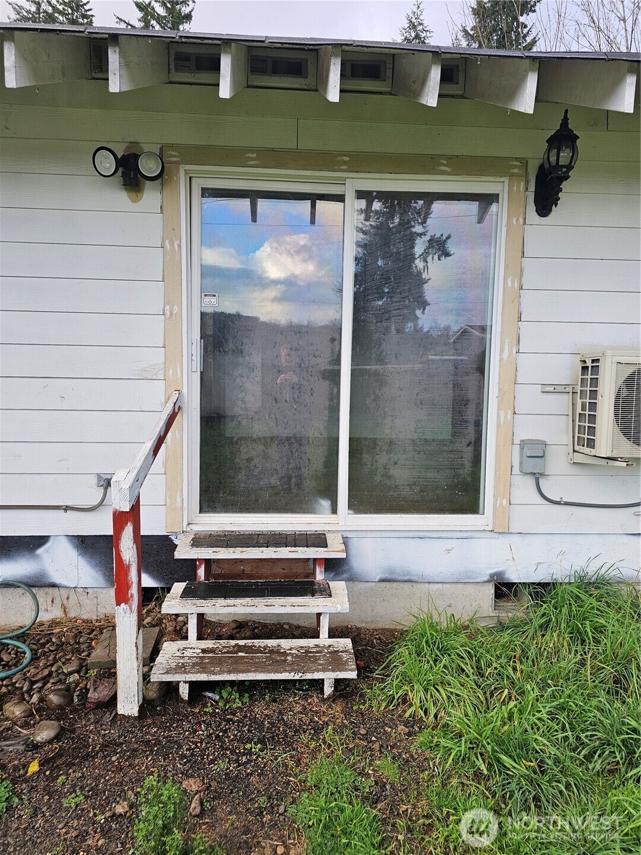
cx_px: 320
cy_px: 428
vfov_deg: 73.9
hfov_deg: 58.9
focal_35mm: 23
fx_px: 568
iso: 32
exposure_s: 1/180
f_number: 1.7
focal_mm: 6.3
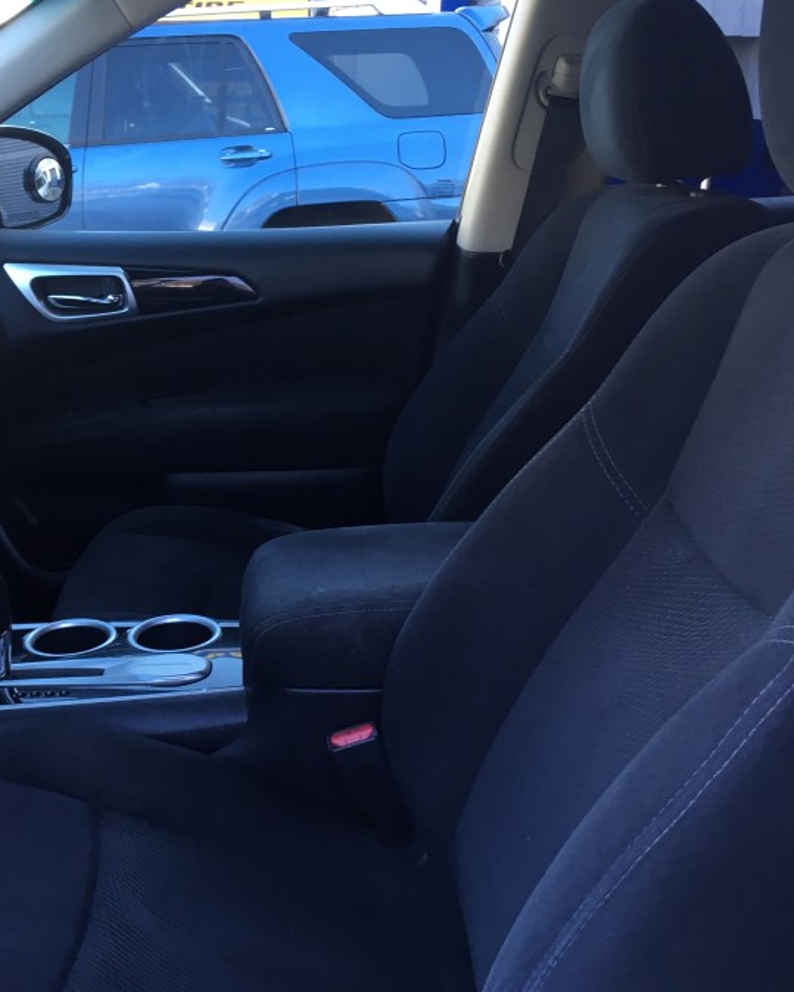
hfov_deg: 33.9
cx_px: 166
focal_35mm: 43
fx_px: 1263
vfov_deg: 42.9
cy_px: 461
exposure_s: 1/40
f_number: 2.2
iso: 25
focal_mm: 4.15
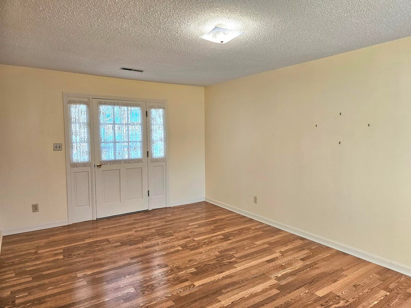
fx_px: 273
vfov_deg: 58.9
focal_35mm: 23
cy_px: 154
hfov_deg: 73.9
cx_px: 206
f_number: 1.7
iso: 125
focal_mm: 6.3
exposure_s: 1/120
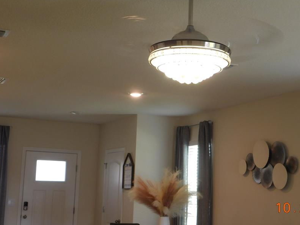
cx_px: 185
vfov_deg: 22.2
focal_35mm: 66
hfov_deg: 29.3
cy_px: 93
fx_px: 572
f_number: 3.8
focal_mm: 9
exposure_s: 1/30
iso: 125
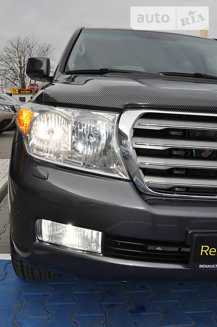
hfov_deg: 39.8
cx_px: 108
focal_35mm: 33
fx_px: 299
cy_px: 164
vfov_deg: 57.3
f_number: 13
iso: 200
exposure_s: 1/200
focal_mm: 22
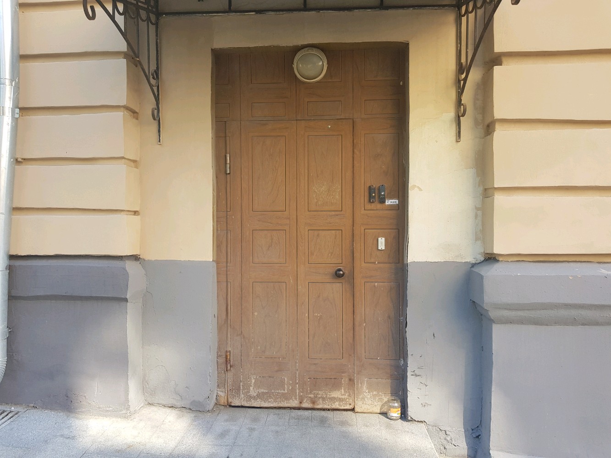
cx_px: 306
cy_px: 229
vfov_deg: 53.1
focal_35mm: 26
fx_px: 459
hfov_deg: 67.3
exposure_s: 1/161
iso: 40
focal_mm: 4.2
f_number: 1.7
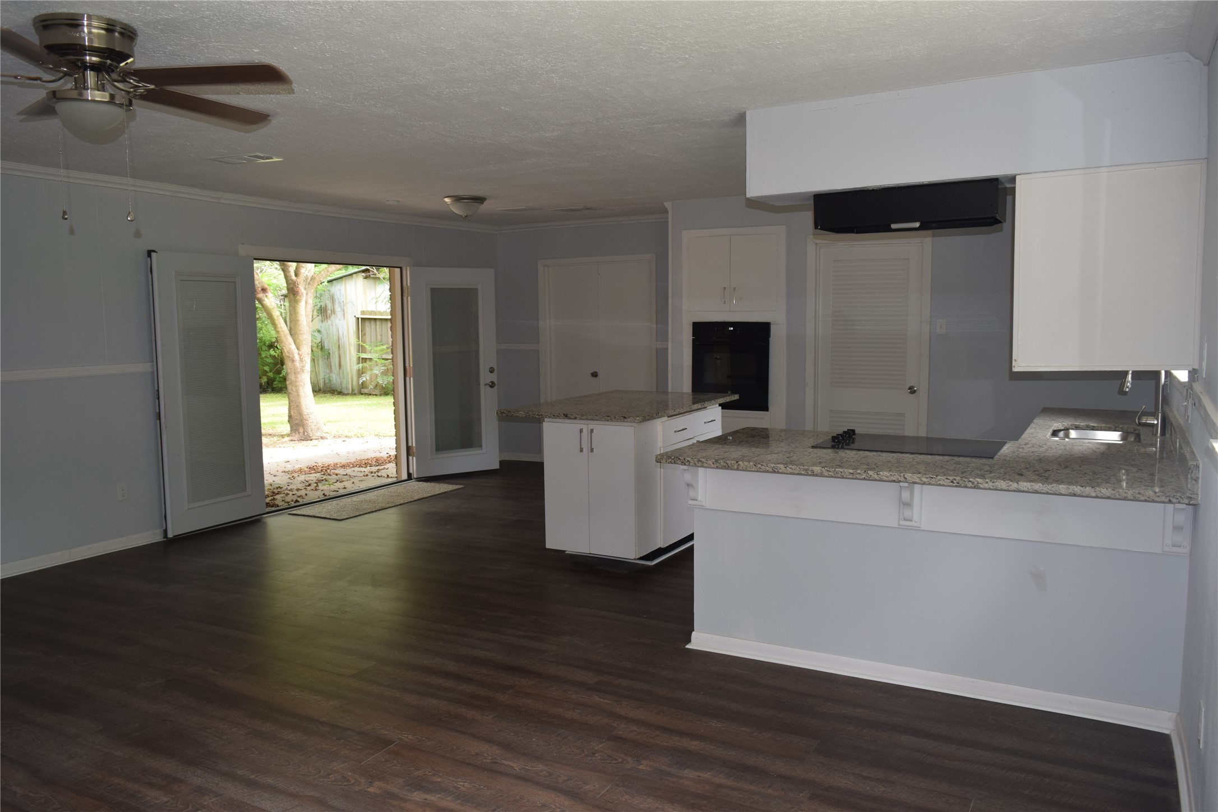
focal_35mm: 27
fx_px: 913
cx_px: 609
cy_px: 406
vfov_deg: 47.9
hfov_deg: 67.4
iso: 500
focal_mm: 18
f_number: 5.6
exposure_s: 1/125
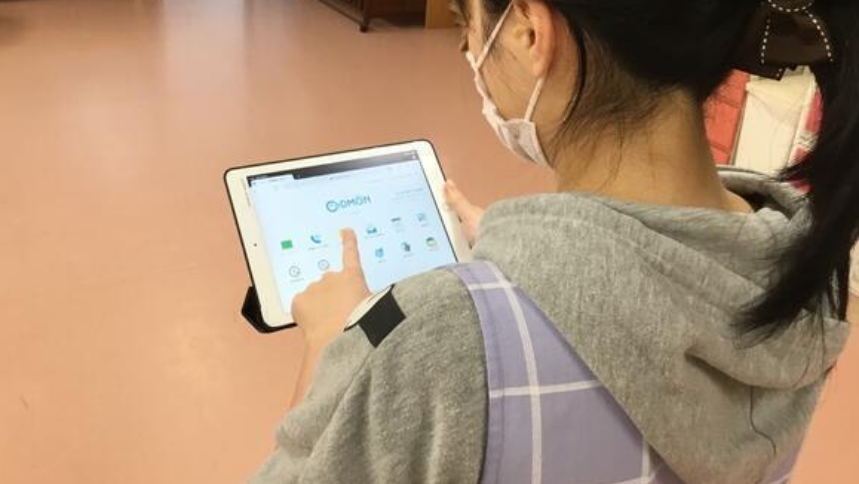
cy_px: 157
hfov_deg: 56.6
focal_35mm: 35
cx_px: 417
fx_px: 797
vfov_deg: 33.4
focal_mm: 3.3
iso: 50
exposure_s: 1/30
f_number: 2.4
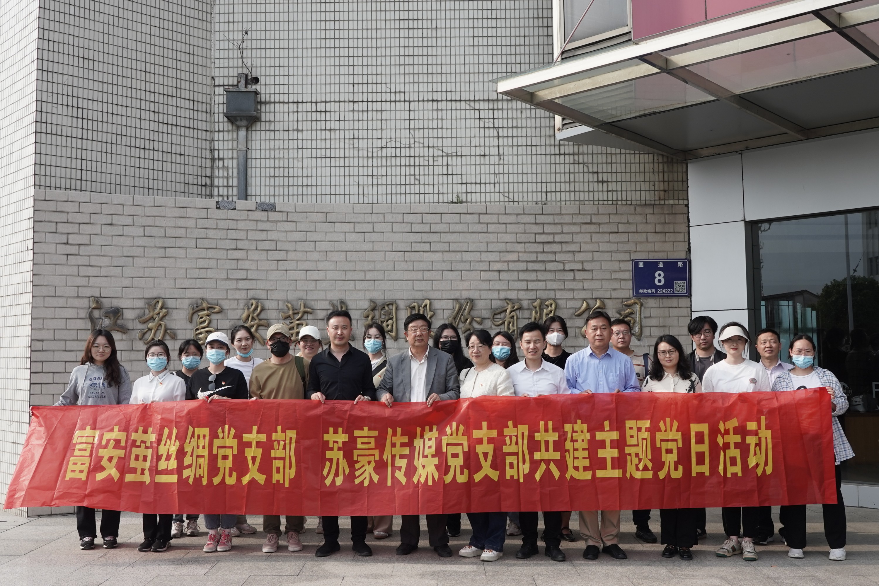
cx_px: 440
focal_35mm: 36
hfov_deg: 53.1
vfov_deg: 36.9
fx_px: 879
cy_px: 293
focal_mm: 24
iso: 250
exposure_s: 1/200
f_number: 10
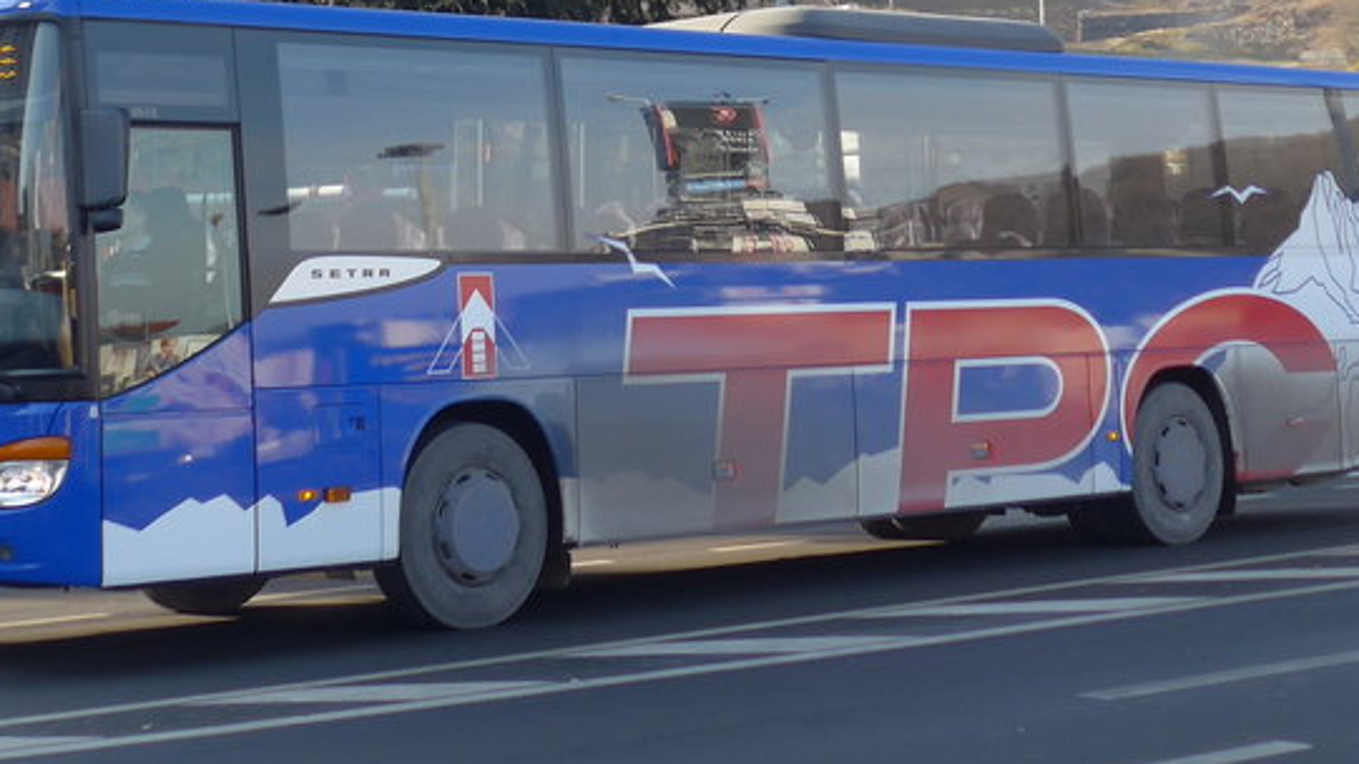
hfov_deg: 24.3
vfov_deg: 13.6
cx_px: 402
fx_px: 3134
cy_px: -68
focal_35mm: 87
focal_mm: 7.5
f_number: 2.8
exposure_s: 1/320
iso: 80
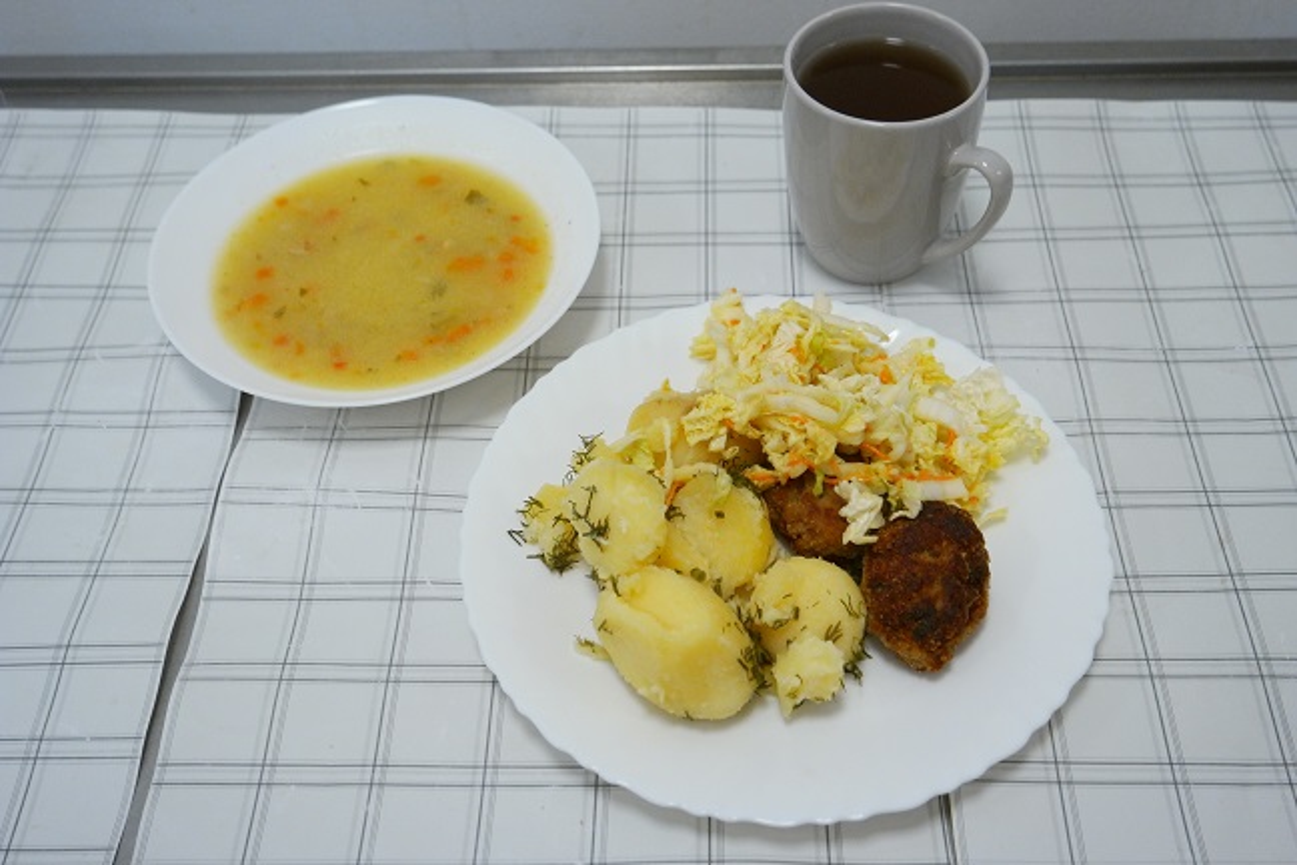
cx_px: 648
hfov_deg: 48.5
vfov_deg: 33.4
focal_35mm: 40
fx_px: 1441
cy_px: 432
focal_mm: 26
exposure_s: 1/250
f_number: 4.5
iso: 1600
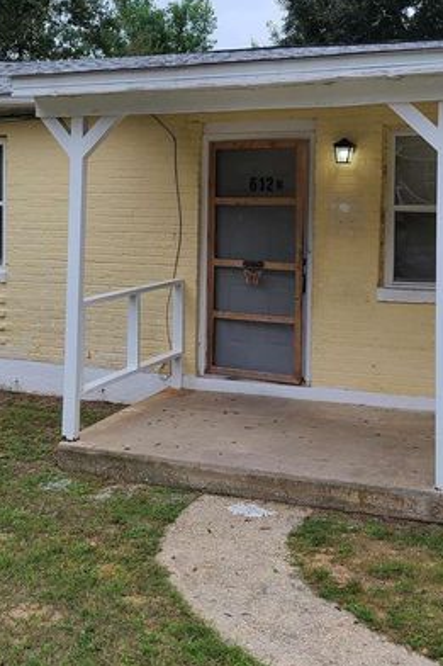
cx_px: 193
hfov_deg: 29.2
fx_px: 850
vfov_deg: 42.3
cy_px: 234
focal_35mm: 46
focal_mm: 5.4
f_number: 1.8
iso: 40
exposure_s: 1/744
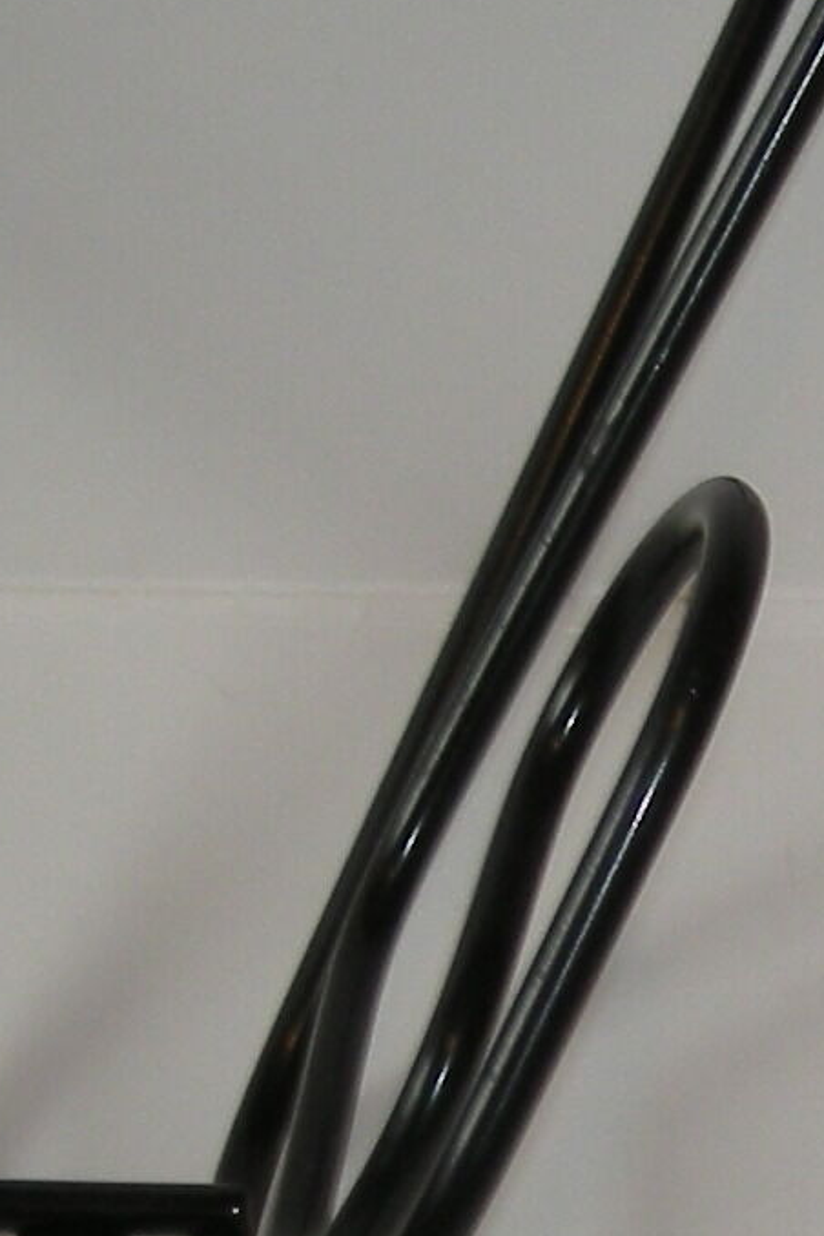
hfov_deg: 8.3
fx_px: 5665
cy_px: 1037
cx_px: 875
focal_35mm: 165
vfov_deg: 12.4
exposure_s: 1/53.1
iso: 50
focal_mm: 5.7
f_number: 2.8
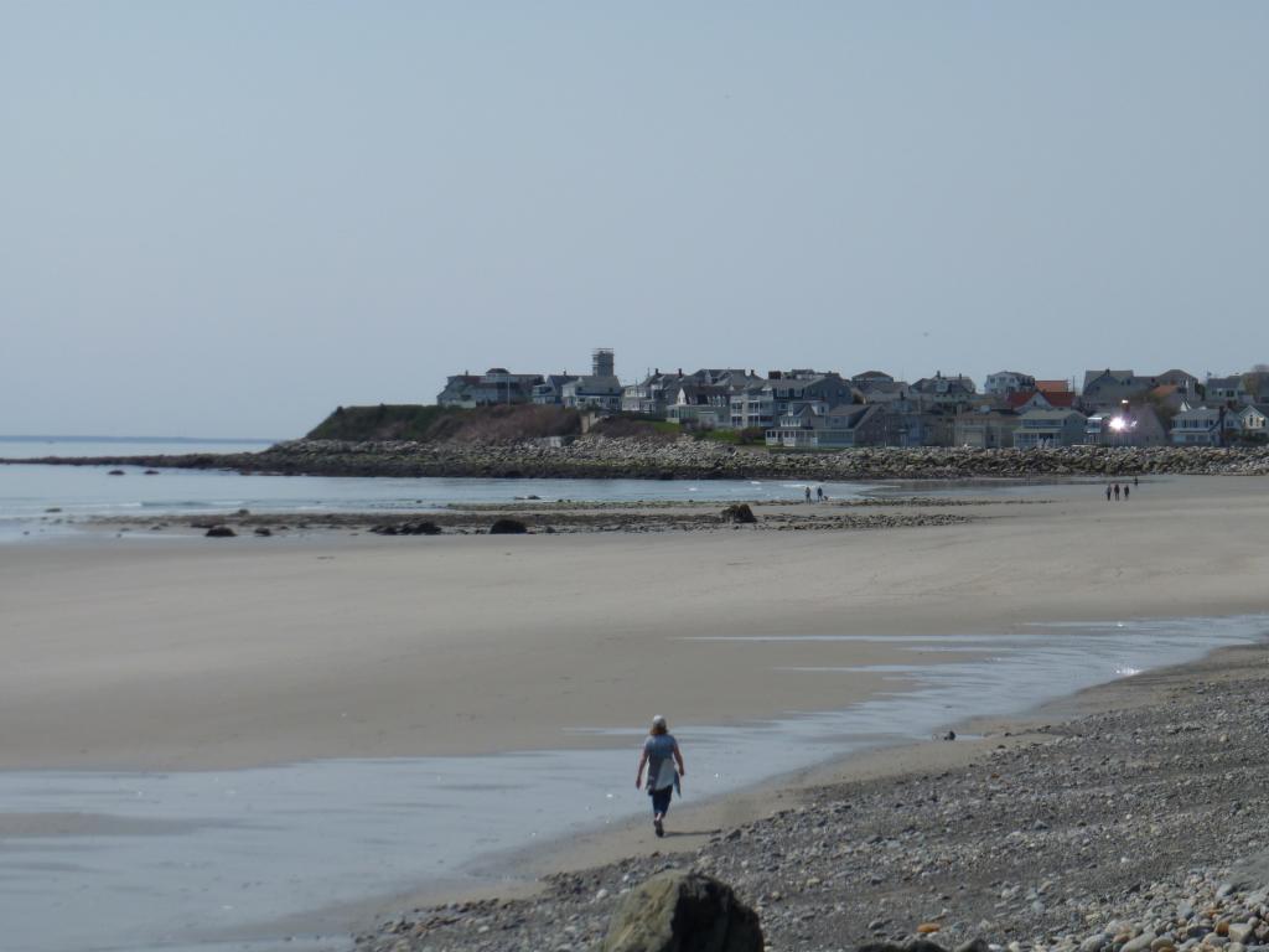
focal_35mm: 104
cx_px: 634
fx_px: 3813
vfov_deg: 14.2
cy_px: 476
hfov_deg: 18.9
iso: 100
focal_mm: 18.7
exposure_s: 1/800
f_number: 5.6
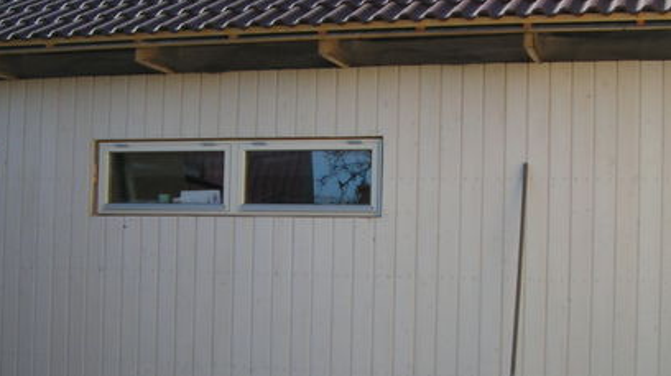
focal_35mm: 65
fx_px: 1156
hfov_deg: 32.4
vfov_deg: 18.5
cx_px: 309
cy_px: 204
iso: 50
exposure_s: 1/800
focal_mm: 5.8
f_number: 2.8
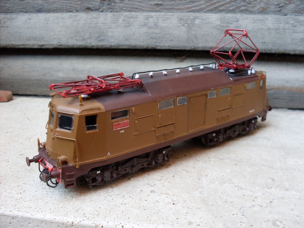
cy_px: 114
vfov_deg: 37.7
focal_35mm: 38
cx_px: 152
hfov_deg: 49.0
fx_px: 334
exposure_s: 1/90
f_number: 2.8
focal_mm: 6.3
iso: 100
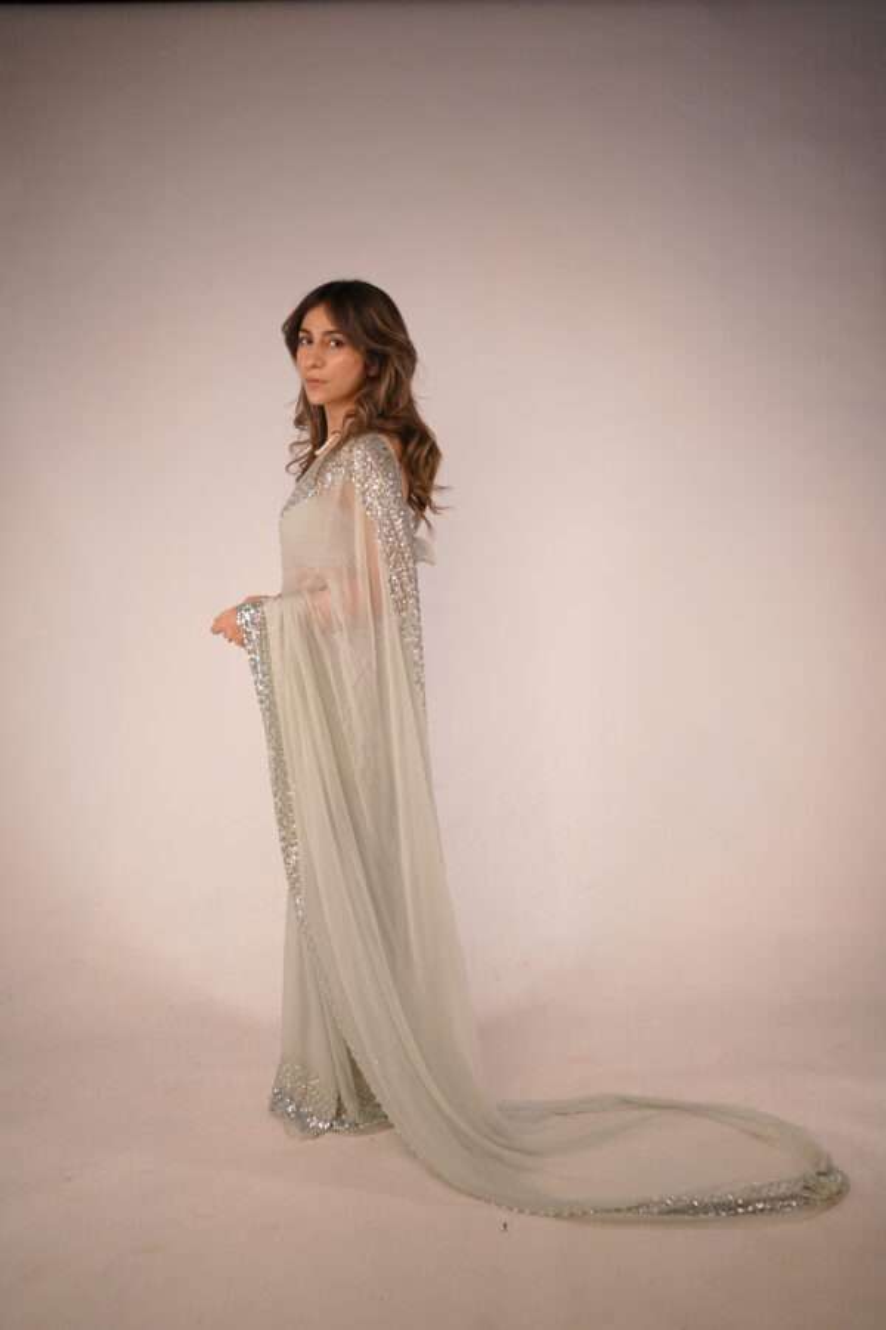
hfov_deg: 37.9
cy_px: 665
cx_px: 443
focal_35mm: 35
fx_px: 1292
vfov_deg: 54.4
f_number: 2
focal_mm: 35
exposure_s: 1/100
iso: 4000
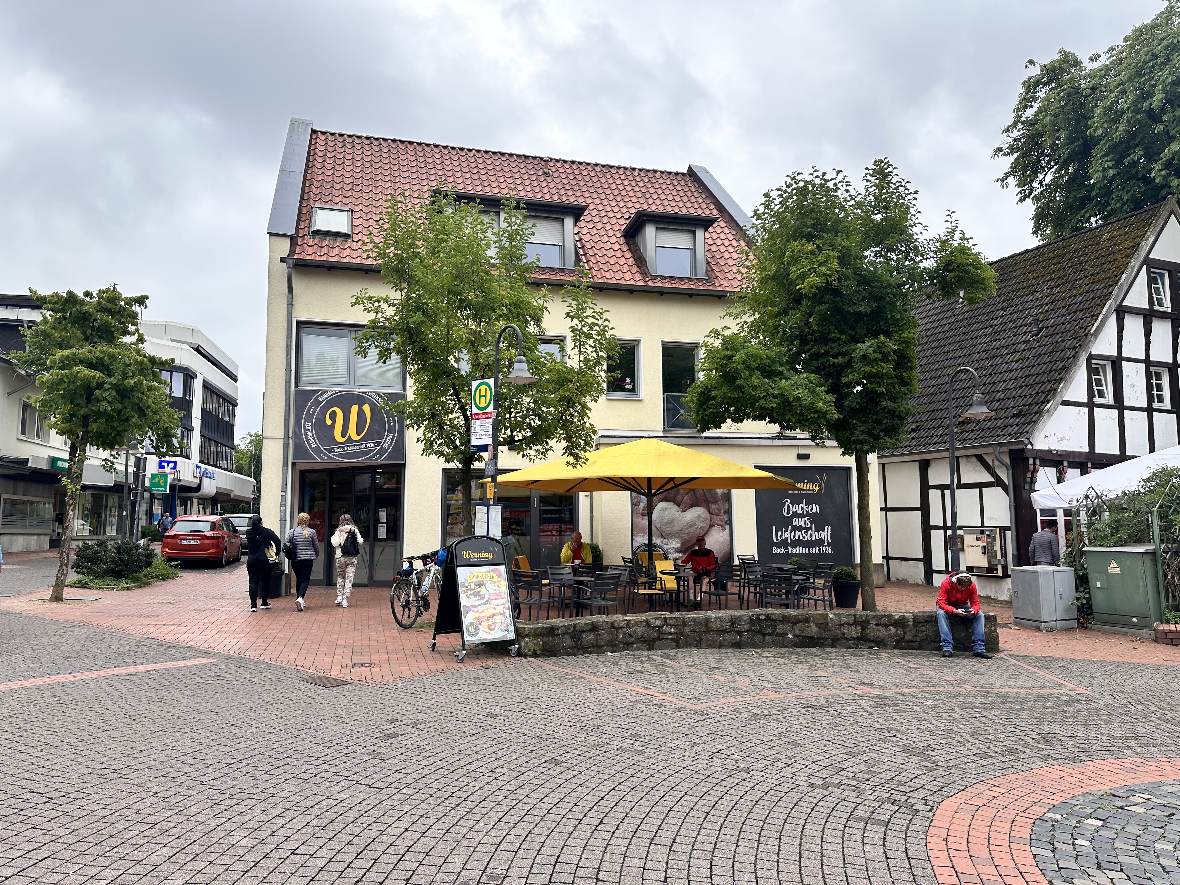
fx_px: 818
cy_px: 442
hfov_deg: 71.6
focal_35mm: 24
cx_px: 590
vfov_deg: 56.8
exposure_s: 1/2882
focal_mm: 6.86
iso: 80
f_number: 1.78
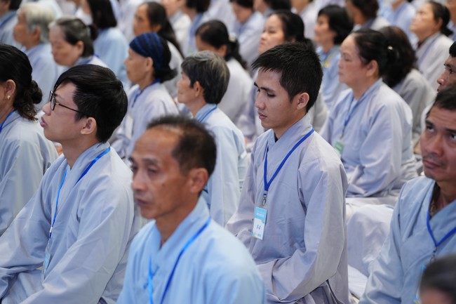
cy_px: 152
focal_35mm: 83
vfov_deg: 16.4
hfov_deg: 24.5
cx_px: 228
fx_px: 1051
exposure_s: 1/100
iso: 2000
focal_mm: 83
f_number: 2.8
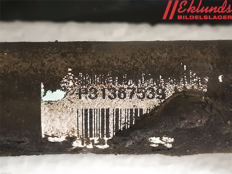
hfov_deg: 67.3
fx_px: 174
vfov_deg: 53.1
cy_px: 87
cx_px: 116
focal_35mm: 26
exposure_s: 1/17
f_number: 1.7
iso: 640
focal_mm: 3.93
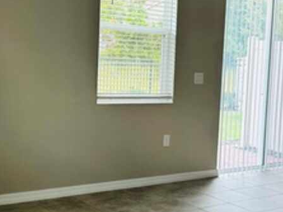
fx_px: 564
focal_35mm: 69
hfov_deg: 27.5
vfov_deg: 21.3
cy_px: 100
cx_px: 233
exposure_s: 1/121
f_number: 1.78
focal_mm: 6.86
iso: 80
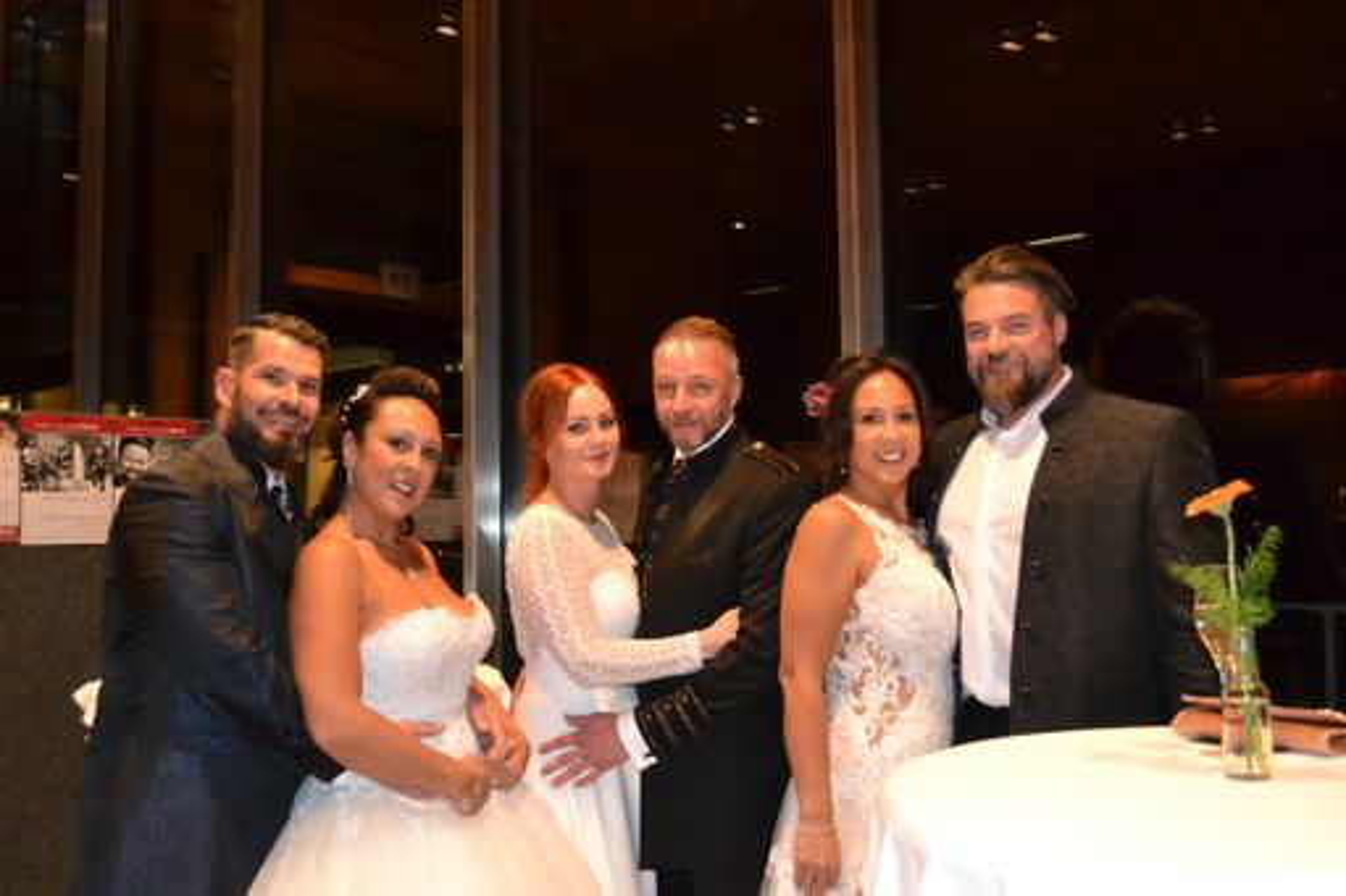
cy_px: 448
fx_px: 1345
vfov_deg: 36.8
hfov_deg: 53.1
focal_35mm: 36
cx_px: 673
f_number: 4
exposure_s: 1/60
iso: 3200
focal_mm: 24
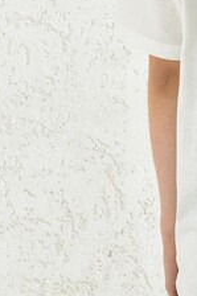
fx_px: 1323
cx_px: 327
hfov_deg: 8.3
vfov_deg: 12.5
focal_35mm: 161
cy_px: -53
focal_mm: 48
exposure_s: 1/160
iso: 100
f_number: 7.1
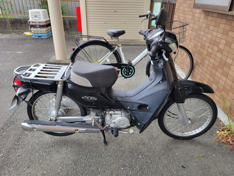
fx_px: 176
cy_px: 88
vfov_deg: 53.1
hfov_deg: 67.3
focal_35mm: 26
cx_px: 117
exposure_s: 1/114
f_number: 1.8
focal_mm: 5.4
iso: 40
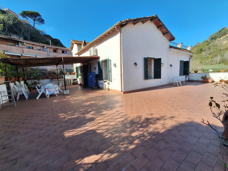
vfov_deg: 85.7
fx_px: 92
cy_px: 83
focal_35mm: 14
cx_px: 111
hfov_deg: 102.0
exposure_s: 1/1733
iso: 40
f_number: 2.2
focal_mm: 1.74
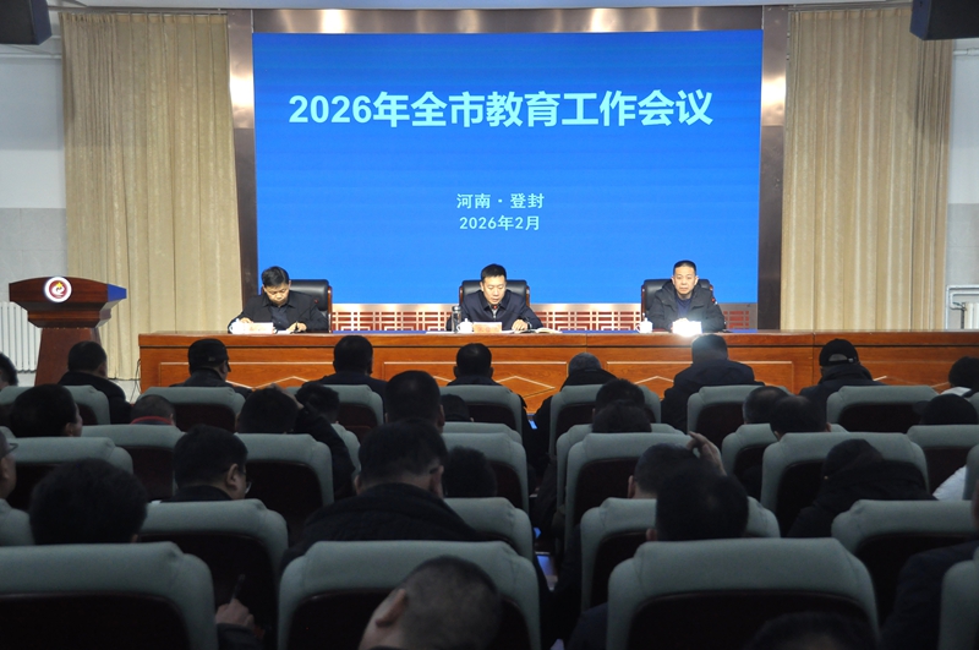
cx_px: 490
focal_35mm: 52
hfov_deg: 37.9
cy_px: 325
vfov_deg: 25.7
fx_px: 1426
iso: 800
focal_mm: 35
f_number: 4.2
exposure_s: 1/250
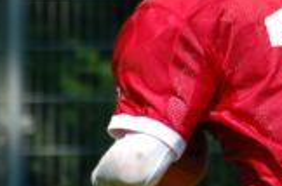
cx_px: 285
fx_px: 7225
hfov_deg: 2.2
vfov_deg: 1.5
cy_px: 87
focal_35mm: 925
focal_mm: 220
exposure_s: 1/1000
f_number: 5.3
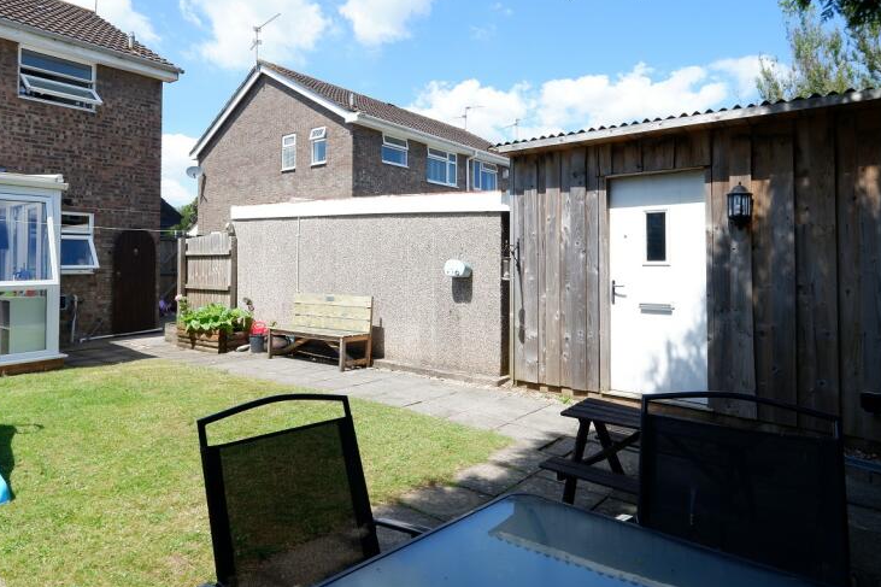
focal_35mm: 21
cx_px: 372
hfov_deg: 80.6
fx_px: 514
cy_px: 230
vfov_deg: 58.9
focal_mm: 10
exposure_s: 1/240
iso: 200
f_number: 8
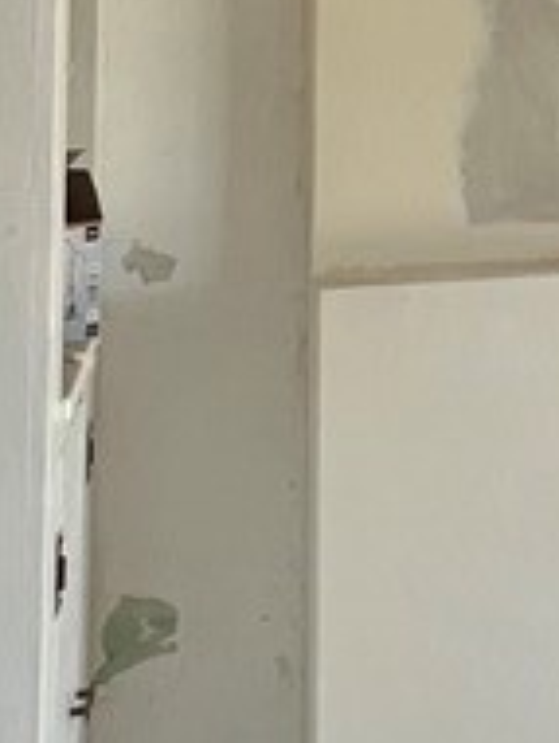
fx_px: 1504
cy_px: -31
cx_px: 1024
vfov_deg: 26.0
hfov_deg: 17.1
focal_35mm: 70
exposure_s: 1/99
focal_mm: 1.57
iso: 50
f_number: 1.8
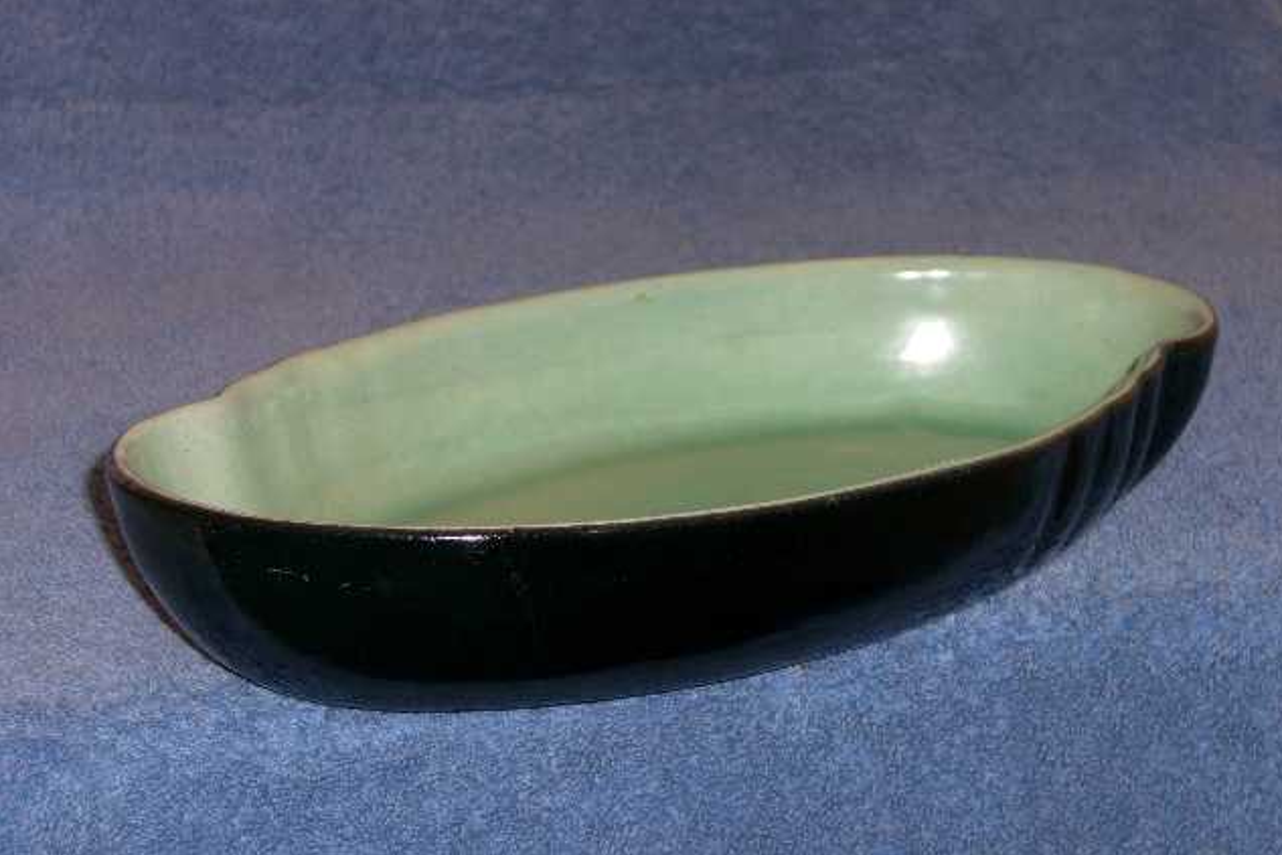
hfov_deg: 24.8
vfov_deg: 16.7
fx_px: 2920
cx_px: 646
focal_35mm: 82
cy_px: 436
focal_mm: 16.3
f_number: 4.3
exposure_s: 1/60
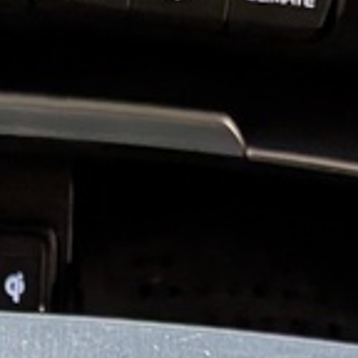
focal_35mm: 151
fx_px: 1767
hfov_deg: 11.5
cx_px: 67
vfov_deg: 10.1
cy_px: 860
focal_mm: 4.53
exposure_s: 1/133
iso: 30
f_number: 1.7
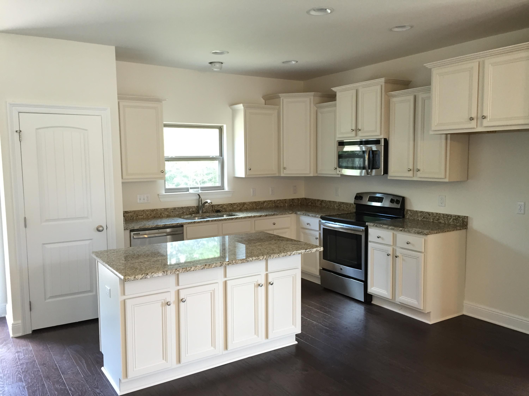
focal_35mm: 29
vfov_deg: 48.2
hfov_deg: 61.7
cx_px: 264
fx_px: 443
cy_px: 198
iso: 125
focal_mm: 4.15
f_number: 2.2
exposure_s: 1/30
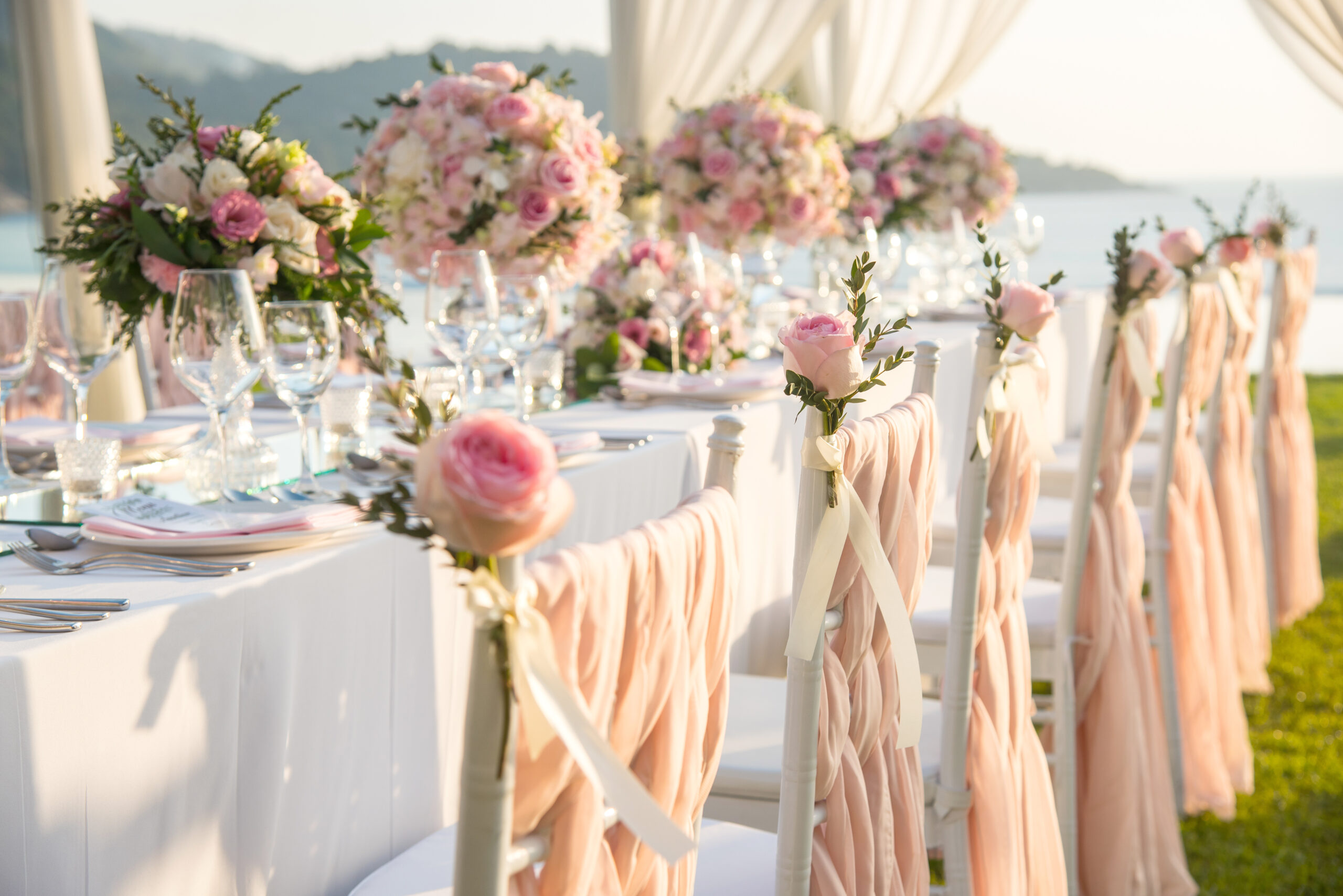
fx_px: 2426
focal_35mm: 65
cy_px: 448
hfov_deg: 30.9
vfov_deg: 20.9
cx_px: 672
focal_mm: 65
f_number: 5
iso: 160
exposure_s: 1/640
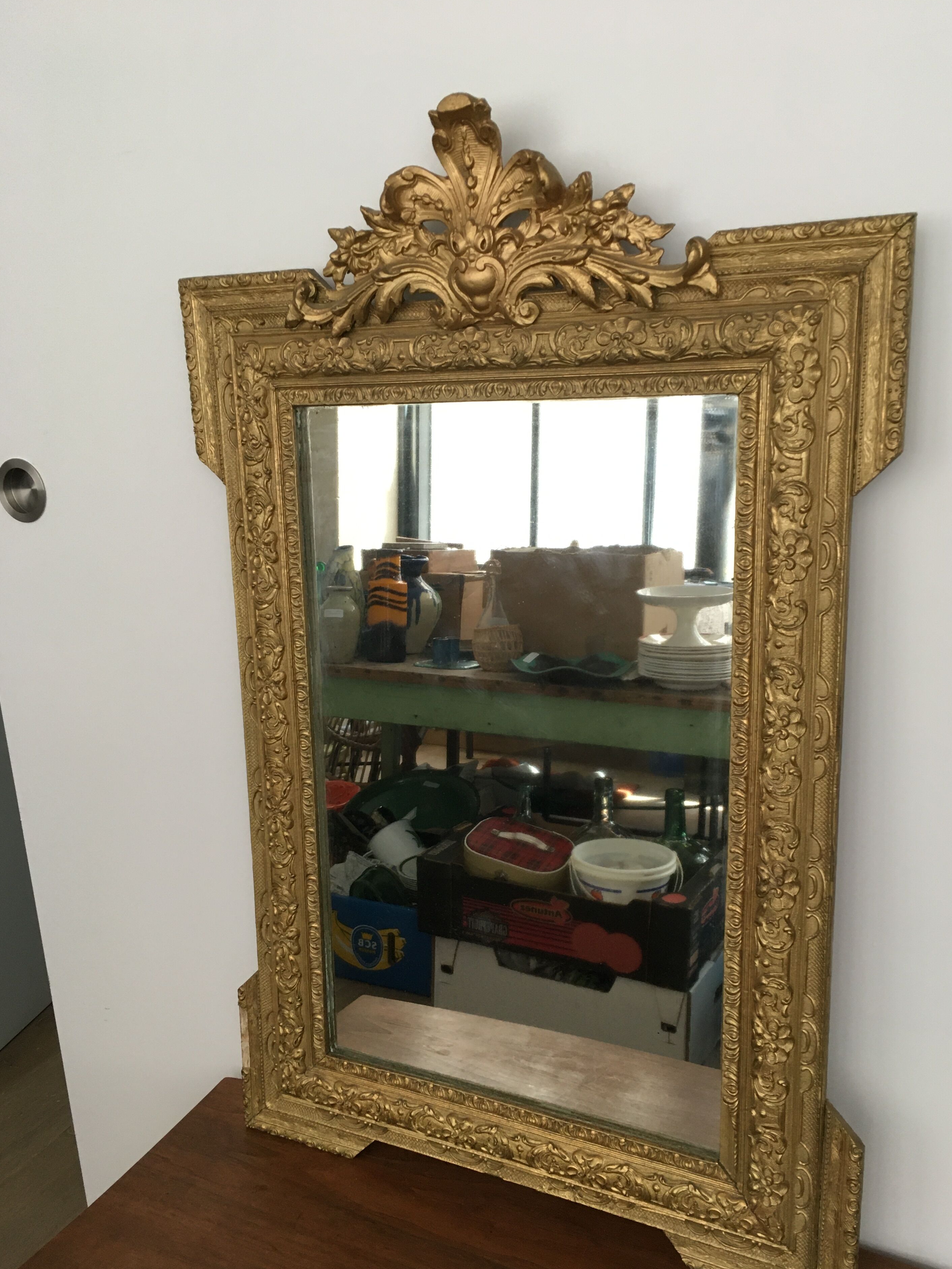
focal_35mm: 31
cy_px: 674
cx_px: 493
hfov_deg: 45.4
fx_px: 1137
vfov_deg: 58.3
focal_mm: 4.15
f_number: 2.2
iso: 125
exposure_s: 1/33
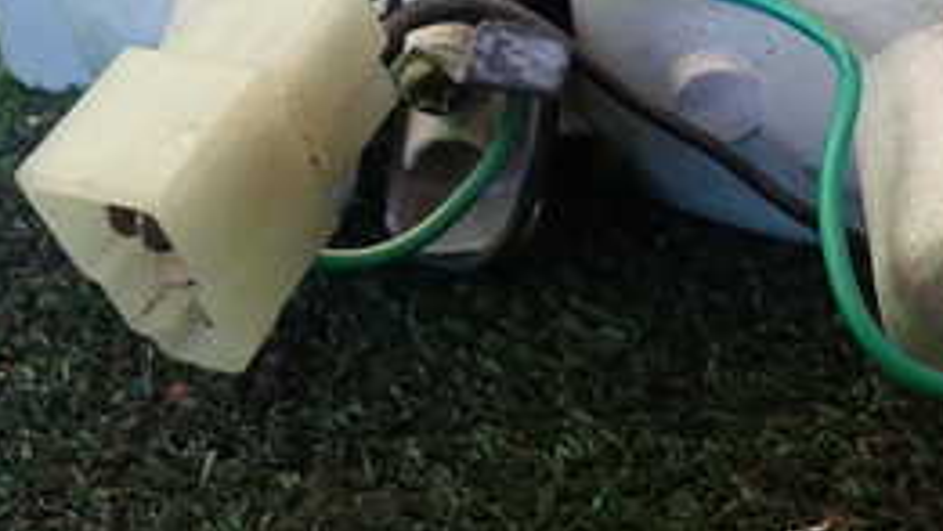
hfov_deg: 27.9
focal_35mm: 75
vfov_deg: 15.3
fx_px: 1876
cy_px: -173
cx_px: 694
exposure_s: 1/60
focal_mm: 5.4
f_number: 2.3
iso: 125
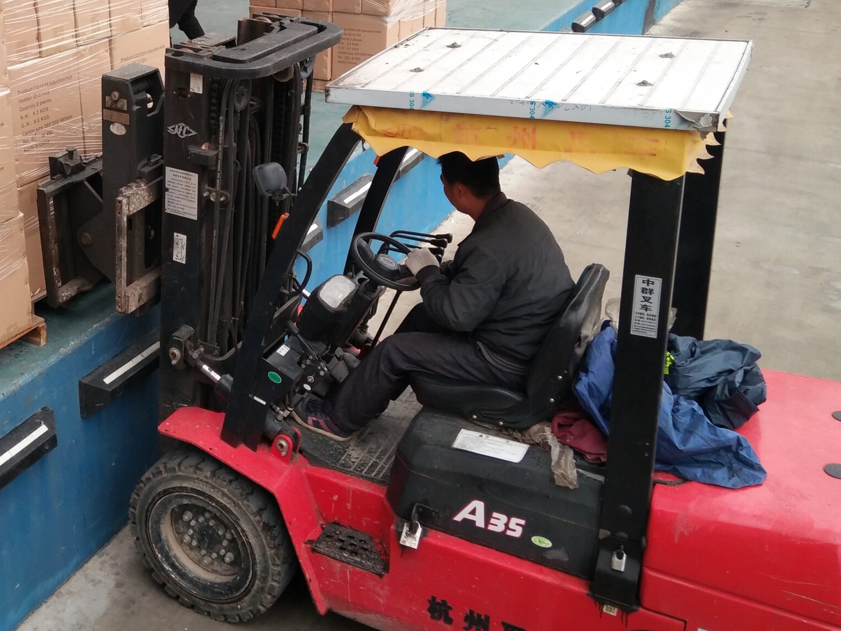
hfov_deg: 50.3
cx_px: 203
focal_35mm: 35
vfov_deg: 40.2
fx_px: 850
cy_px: 215
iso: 65
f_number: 2.2
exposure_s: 1/100
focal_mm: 3.66
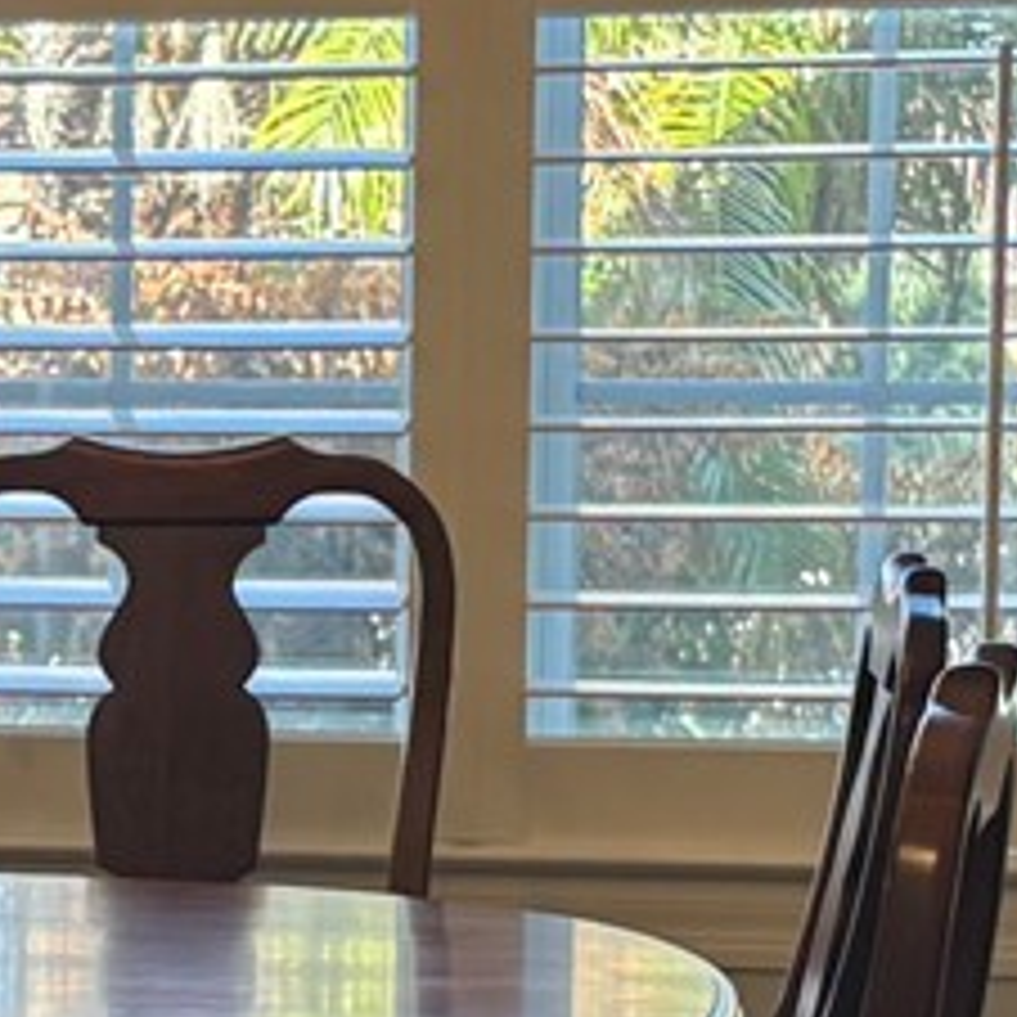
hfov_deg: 10.6
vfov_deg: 10.7
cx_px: -36
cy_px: 882
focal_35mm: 163
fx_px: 5418
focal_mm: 5.96
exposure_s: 1/120
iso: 160
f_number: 1.6
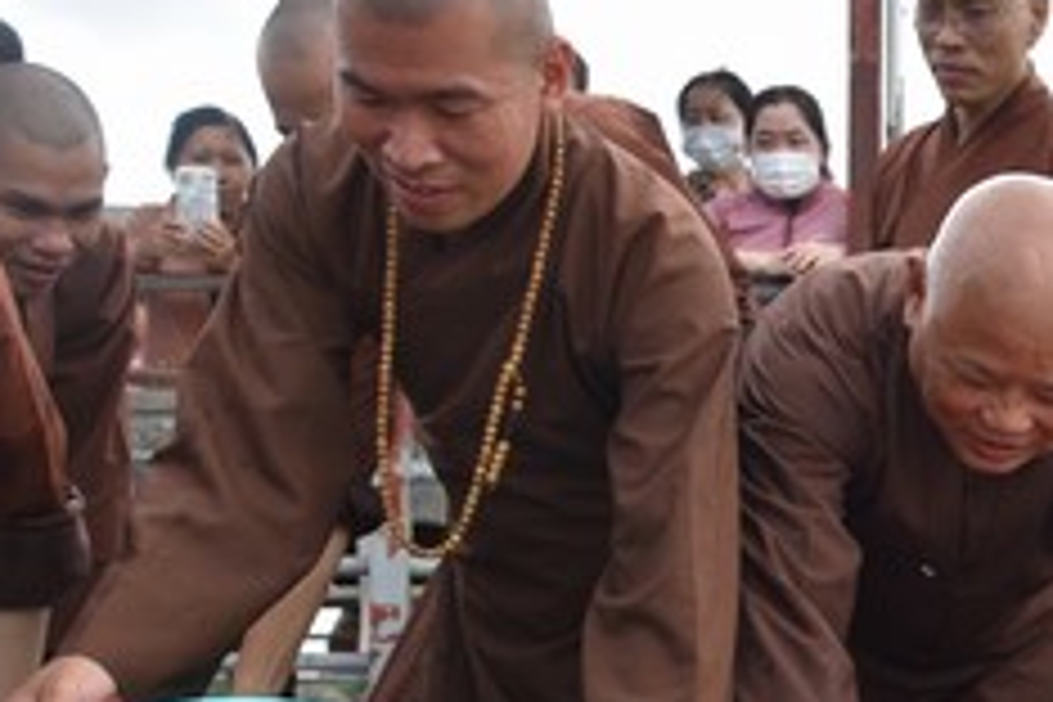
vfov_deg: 15.0
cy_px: 760
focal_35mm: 89
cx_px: 1238
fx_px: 2603
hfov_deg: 21.4
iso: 400
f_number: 8
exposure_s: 1/250
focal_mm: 32
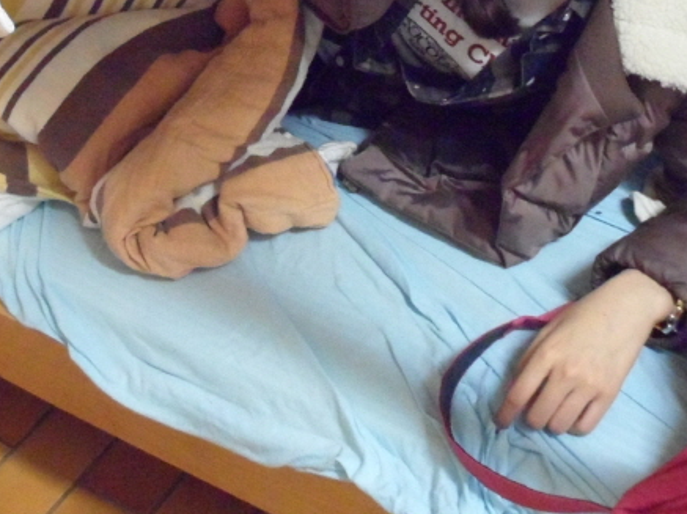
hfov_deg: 30.2
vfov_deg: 22.1
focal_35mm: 64
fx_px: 1269
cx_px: 277
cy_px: 14
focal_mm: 4.9
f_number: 3.3
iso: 800
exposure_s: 1/10
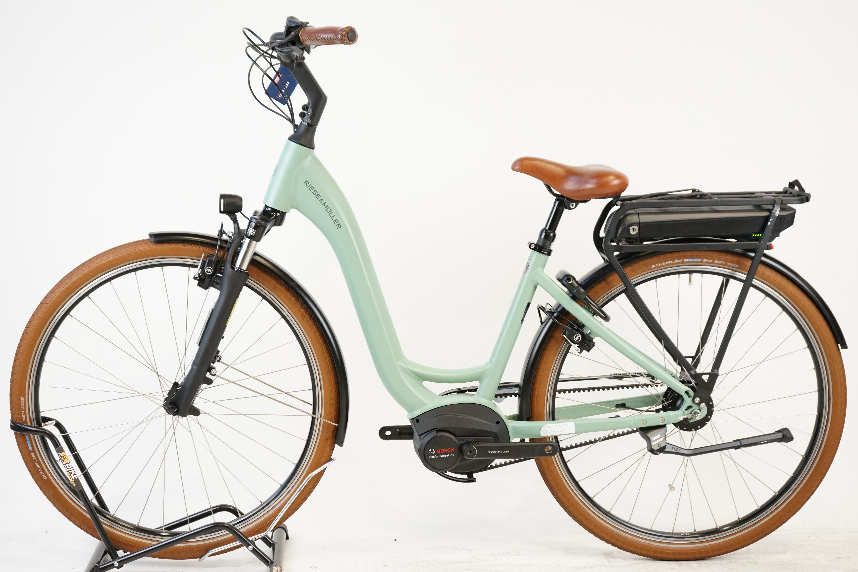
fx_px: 1454
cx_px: 429
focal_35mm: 61
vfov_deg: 22.3
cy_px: 286
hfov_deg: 32.9
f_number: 5.6
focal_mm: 61
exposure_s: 1/200
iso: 2000
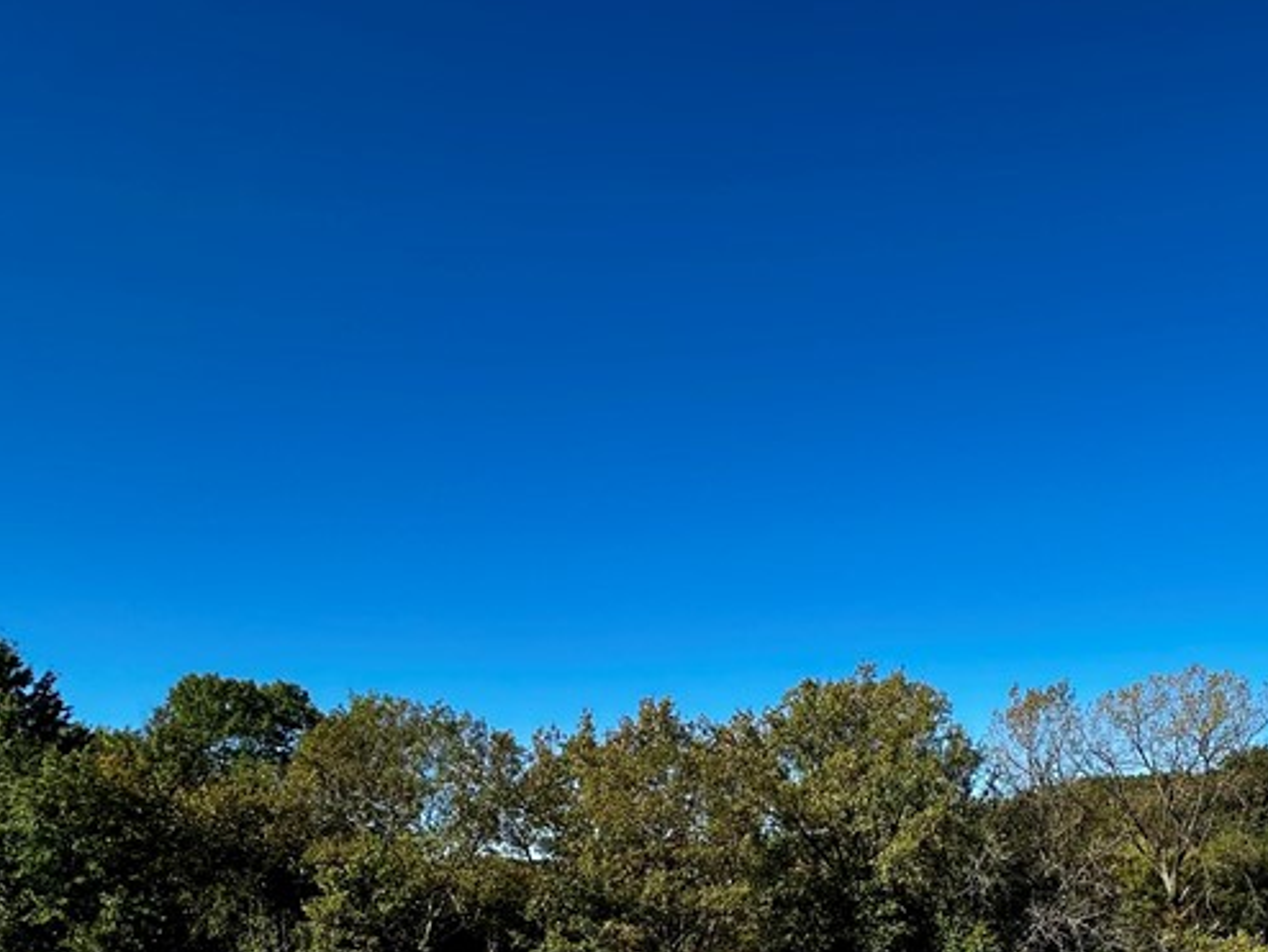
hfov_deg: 57.0
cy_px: 934
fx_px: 1063
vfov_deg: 42.3
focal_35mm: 29
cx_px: 1019
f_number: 2.2
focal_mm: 2.22
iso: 50
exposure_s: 1/1401
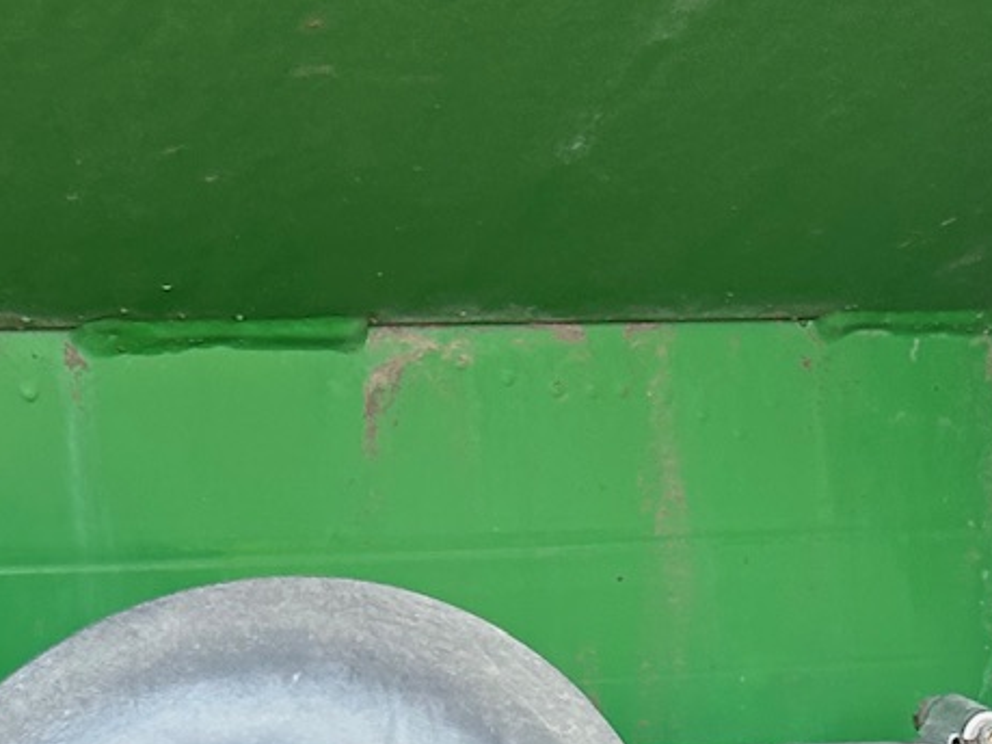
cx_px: 430
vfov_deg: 12.0
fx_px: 3323
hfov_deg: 17.0
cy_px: 1239
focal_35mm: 116
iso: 40
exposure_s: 1/157
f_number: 1.5
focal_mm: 5.7
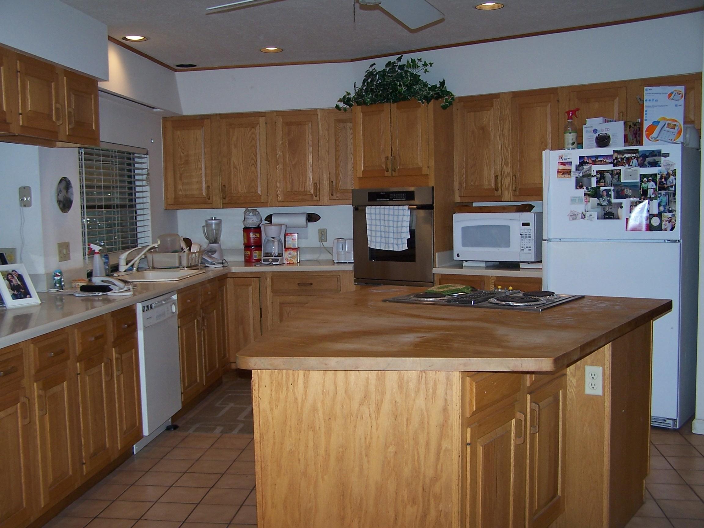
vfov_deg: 37.7
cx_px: 352
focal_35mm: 38
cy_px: 264
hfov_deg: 49.0
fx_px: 773
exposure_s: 1/60
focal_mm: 6.3
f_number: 2.8
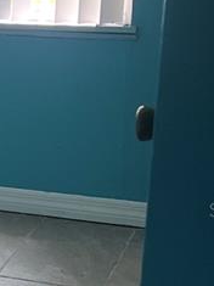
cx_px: -252
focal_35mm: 133
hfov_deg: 10.1
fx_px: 1097
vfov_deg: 14.8
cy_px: 209
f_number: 1.5
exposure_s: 1/121
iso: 50
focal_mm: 5.7
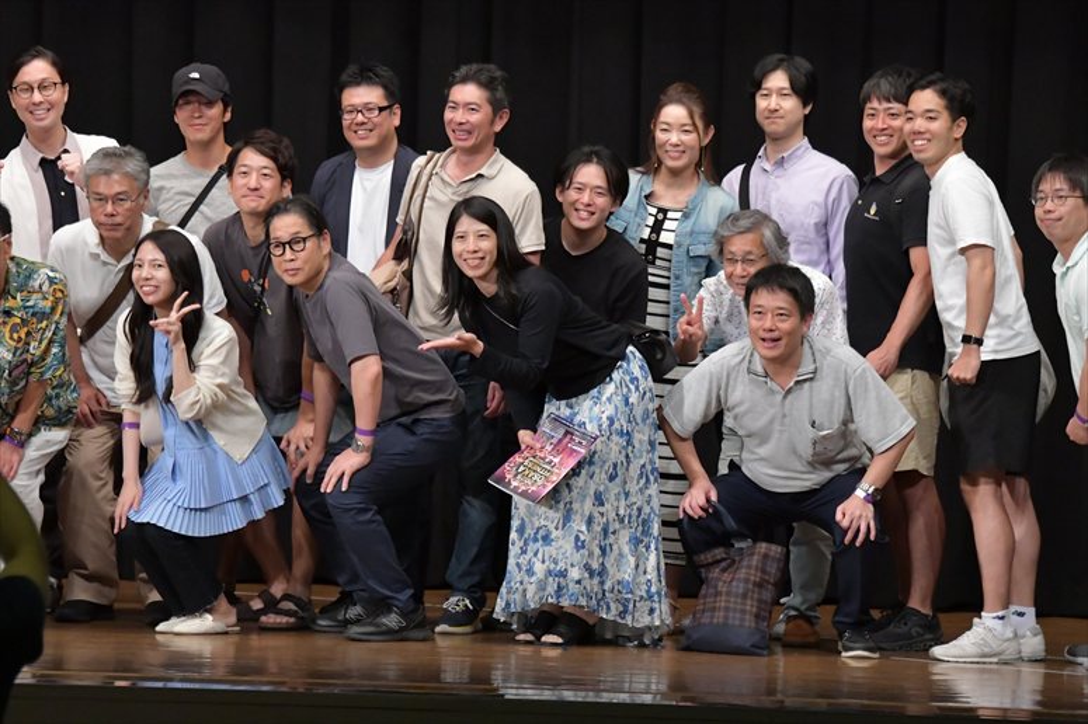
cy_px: 362
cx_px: 544
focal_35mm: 217
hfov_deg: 9.5
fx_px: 6555
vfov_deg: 6.3
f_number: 5.6
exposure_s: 1/400
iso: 6400
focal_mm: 145
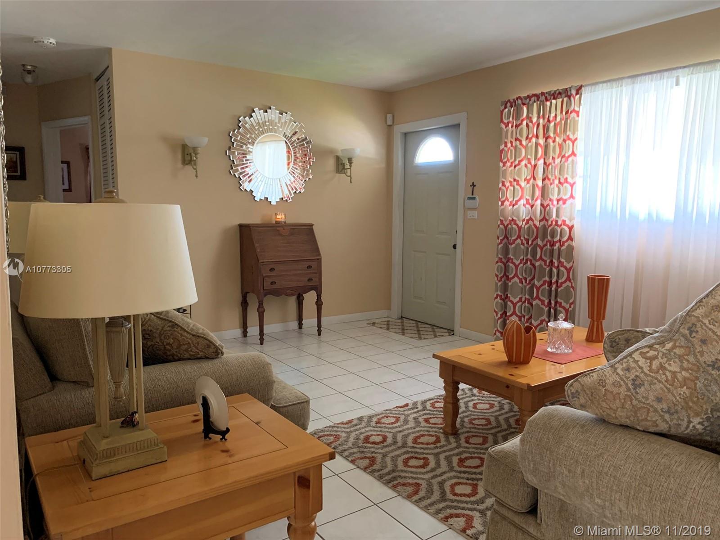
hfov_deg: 67.3
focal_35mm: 26
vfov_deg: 53.1
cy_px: 270
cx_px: 360
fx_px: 541
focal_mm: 4.25
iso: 400
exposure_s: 1/40
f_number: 1.8
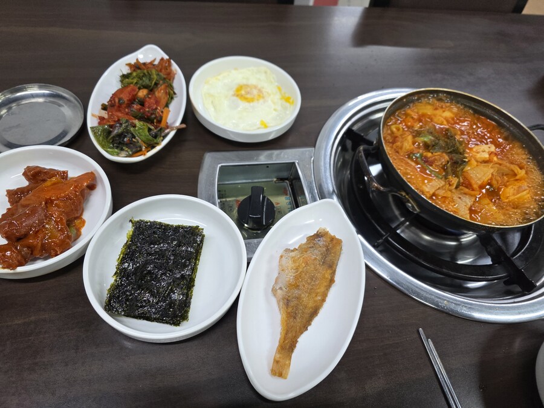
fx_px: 361
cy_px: 204
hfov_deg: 73.9
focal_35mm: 23
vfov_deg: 58.9
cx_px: 272
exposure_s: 1/120
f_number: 1.7
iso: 320
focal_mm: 6.3
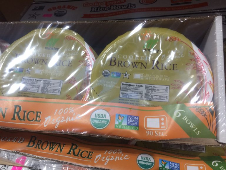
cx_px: 113
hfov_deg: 61.7
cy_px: 85
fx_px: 189
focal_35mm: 29
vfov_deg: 48.2
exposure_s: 1/30
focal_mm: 4.15
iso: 40
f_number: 2.2
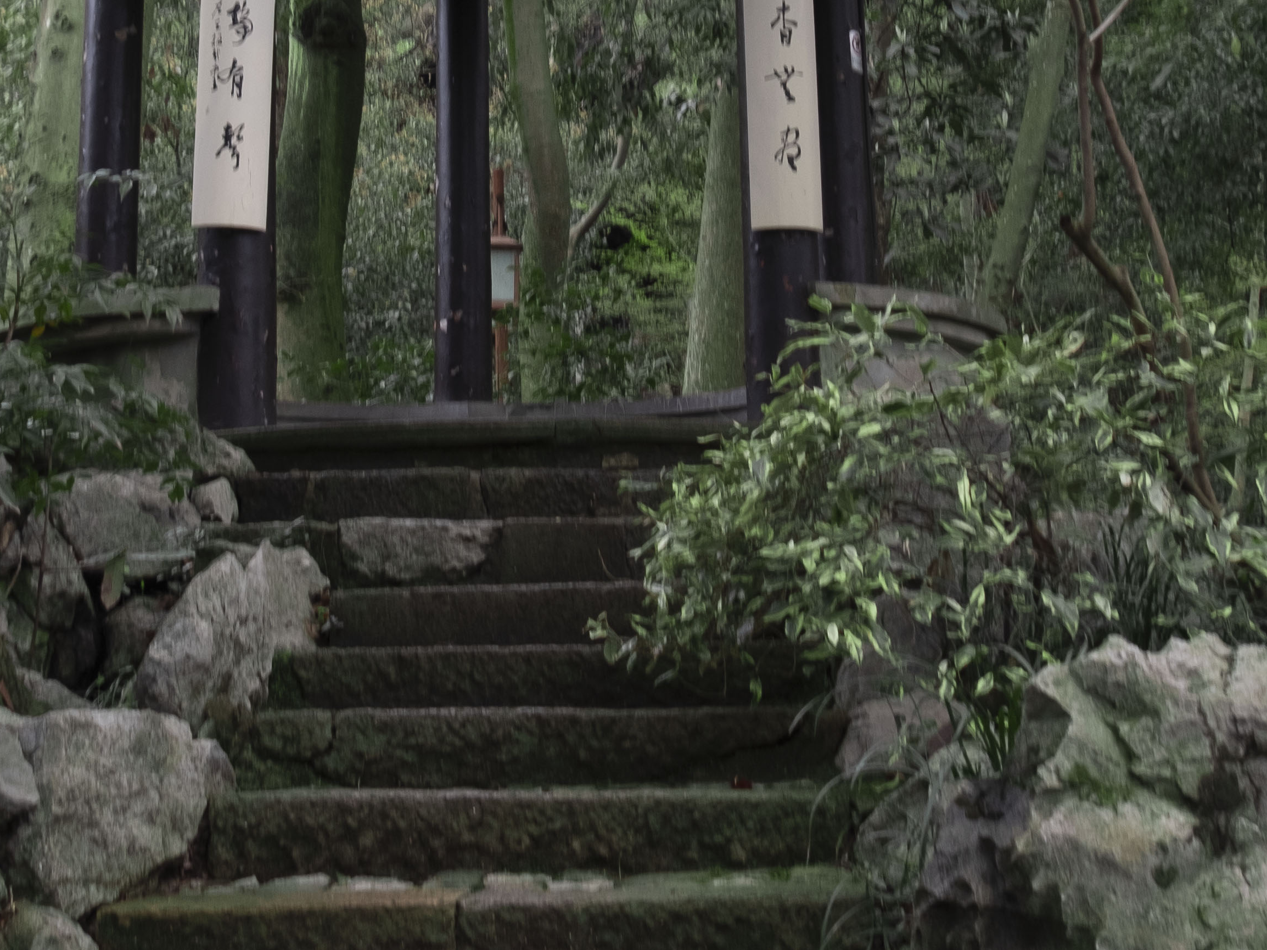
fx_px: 2562
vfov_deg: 20.1
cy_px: -84
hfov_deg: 27.7
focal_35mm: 70
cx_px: 480
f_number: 6.4
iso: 250
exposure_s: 1/15
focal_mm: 18.5
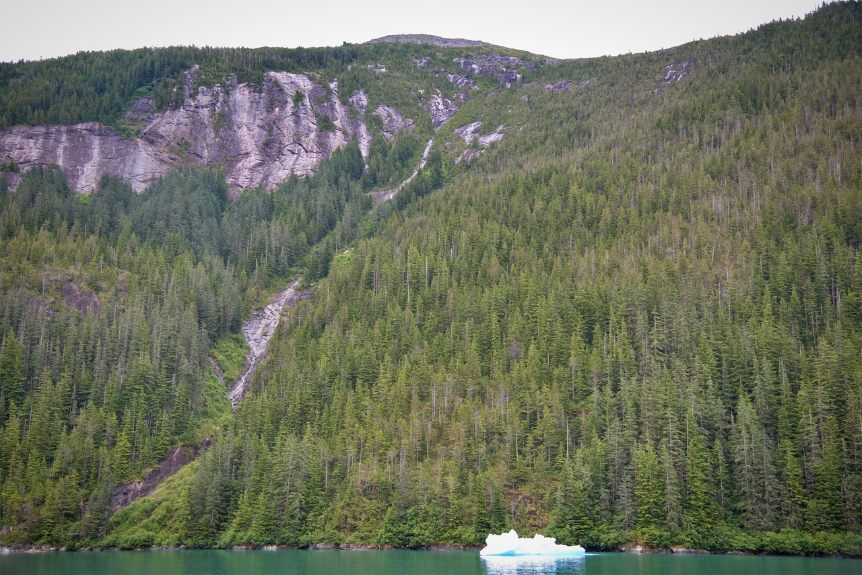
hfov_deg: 44.5
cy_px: 288
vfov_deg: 30.5
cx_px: 431
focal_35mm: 44
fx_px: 1054
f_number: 4
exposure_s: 1/100
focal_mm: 44
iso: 110
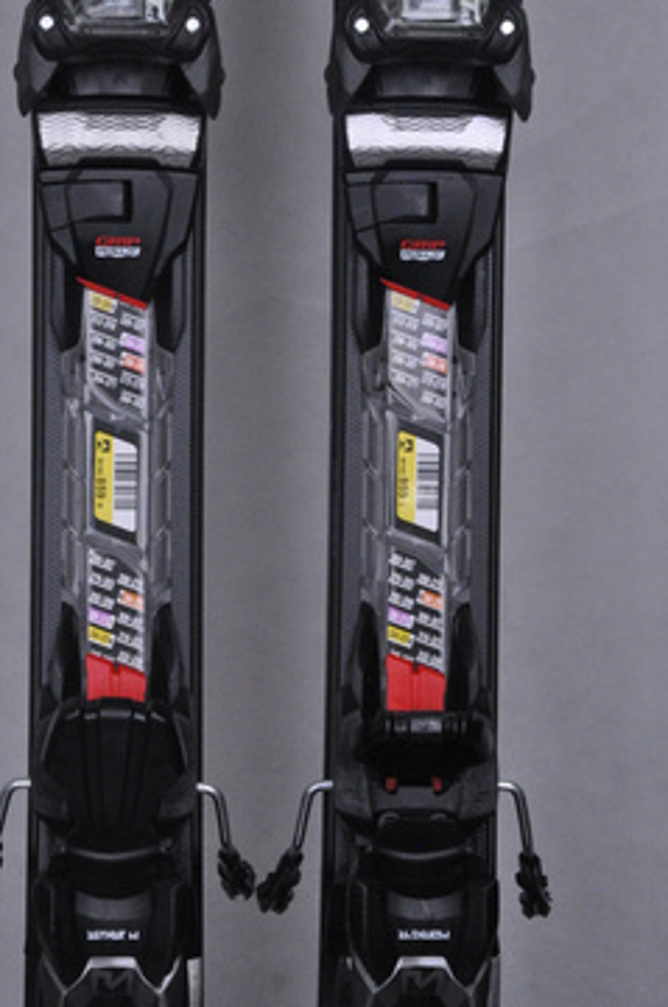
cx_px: 264
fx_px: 3925
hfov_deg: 9.7
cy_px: 526
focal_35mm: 141
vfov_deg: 14.6
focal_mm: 75
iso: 3200
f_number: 11
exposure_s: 1/125
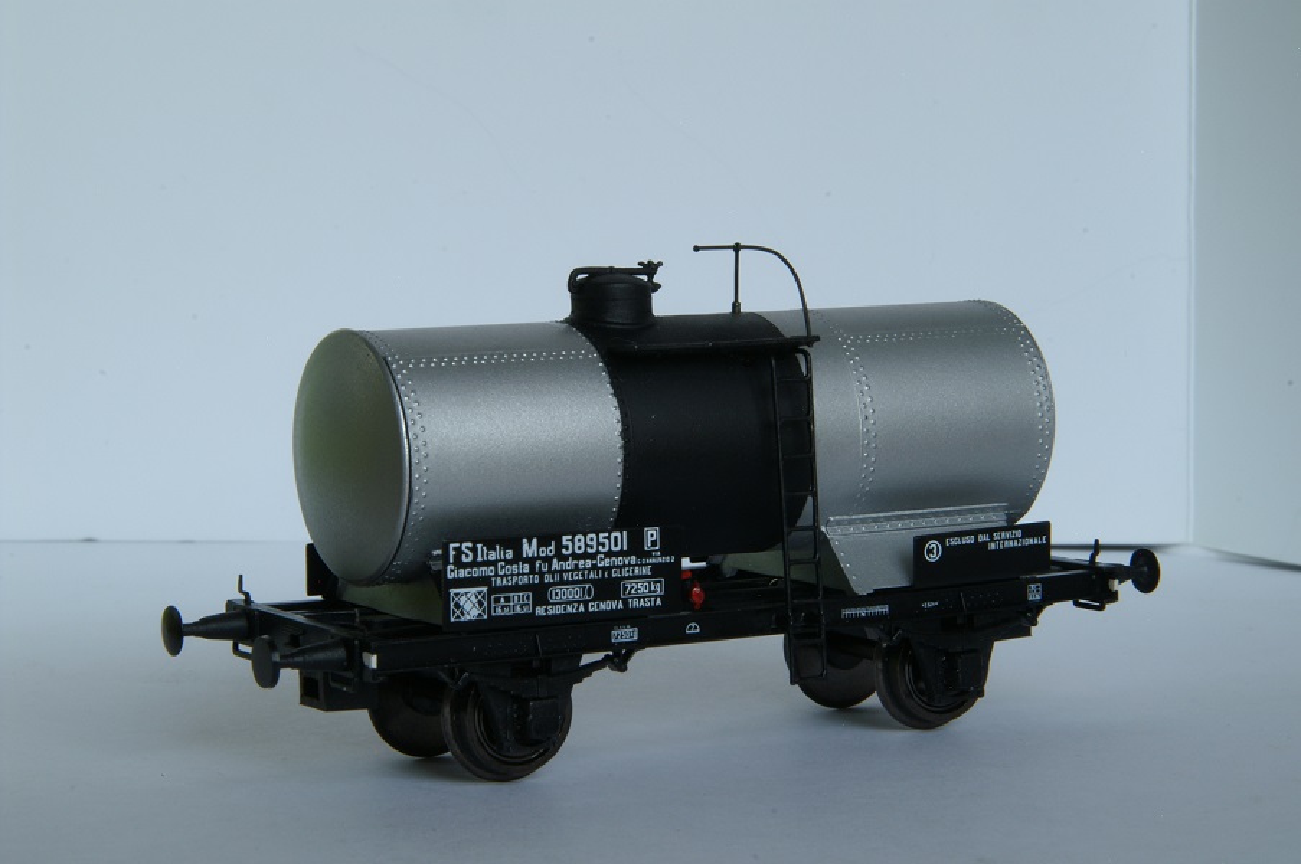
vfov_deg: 12.2
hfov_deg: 18.2
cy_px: 432
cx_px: 650
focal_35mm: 112
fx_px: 4061
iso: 200
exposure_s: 1
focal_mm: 75
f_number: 32
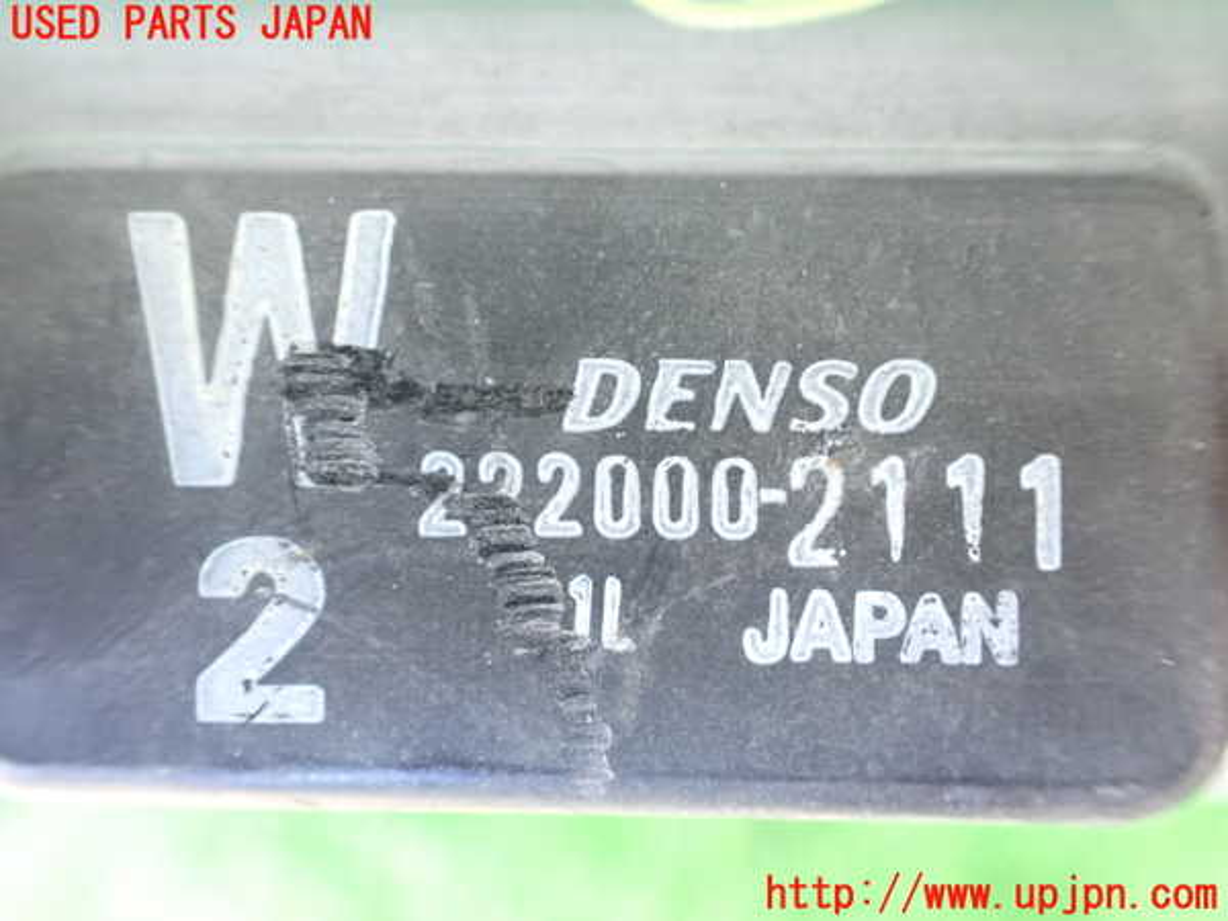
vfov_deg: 46.8
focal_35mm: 30
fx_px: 1064
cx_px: 614
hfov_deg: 60.0
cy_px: 460
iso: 1600
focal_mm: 5.4
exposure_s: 1/30
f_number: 2.3
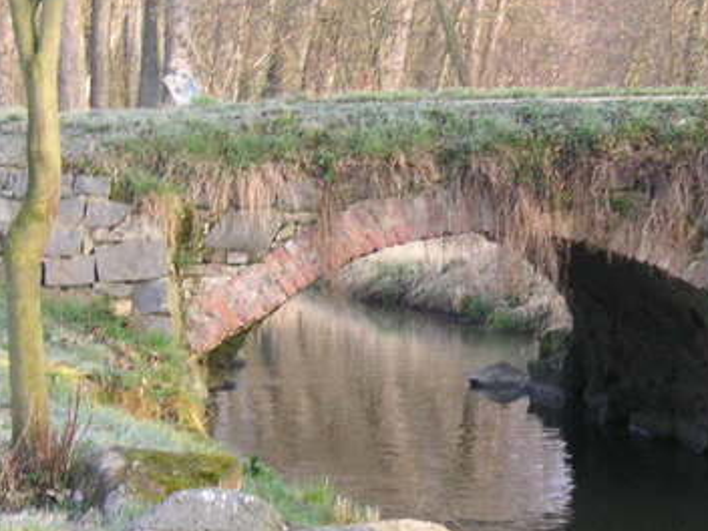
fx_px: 3068
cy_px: 272
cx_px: 511
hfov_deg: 13.1
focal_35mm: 150
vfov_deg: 9.9
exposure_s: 1/60
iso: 50
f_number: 4
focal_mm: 11
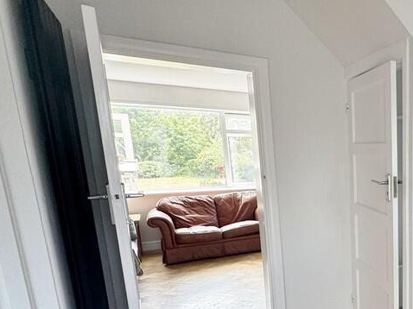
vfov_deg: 45.6
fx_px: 358
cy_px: 220
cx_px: 432
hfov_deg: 47.3
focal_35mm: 30
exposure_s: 1/99
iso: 125
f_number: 2.2
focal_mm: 2.22
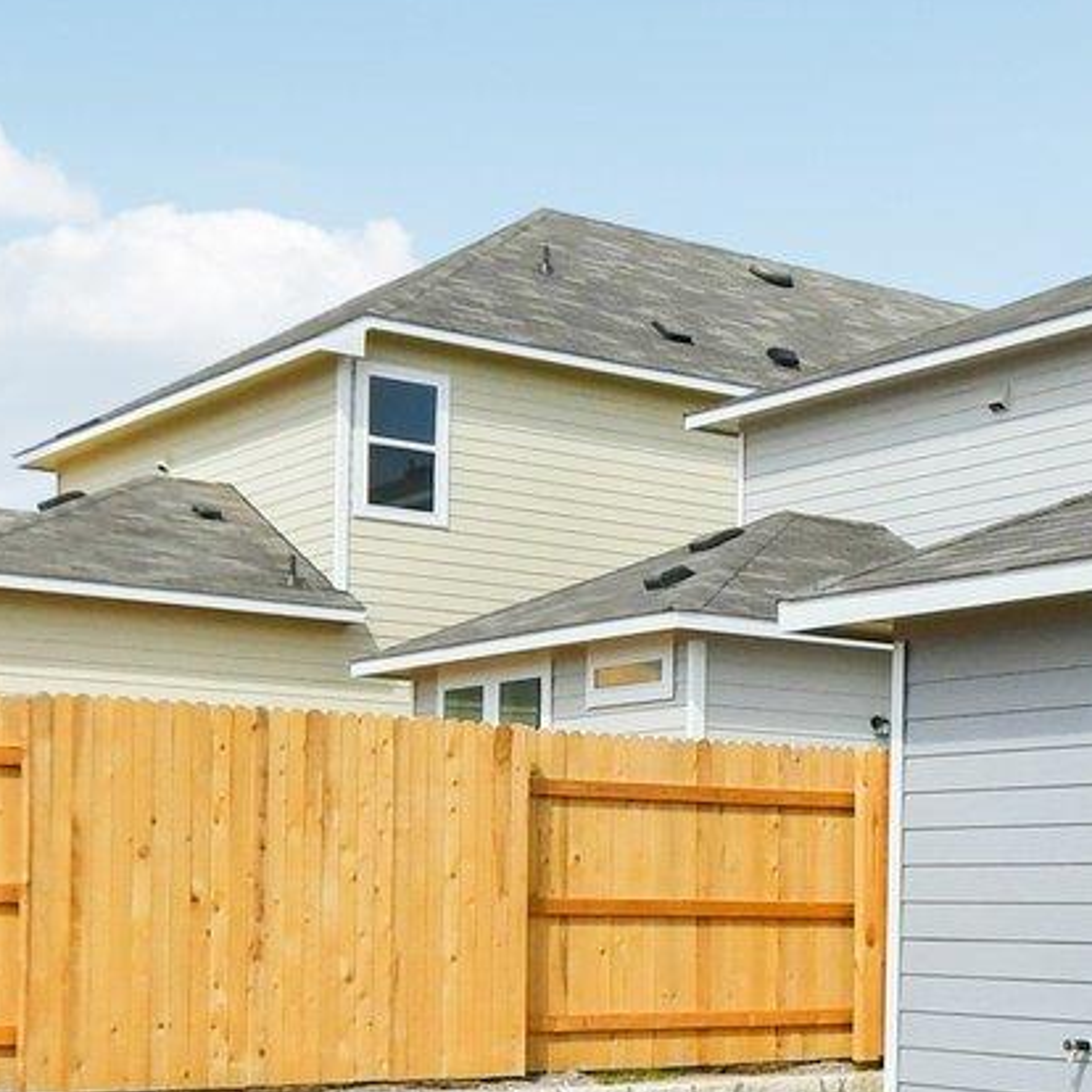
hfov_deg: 25.0
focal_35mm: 63
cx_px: 1250
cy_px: 806
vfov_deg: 27.0
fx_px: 2248
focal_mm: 10
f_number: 4.5
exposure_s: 1/8000
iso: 400
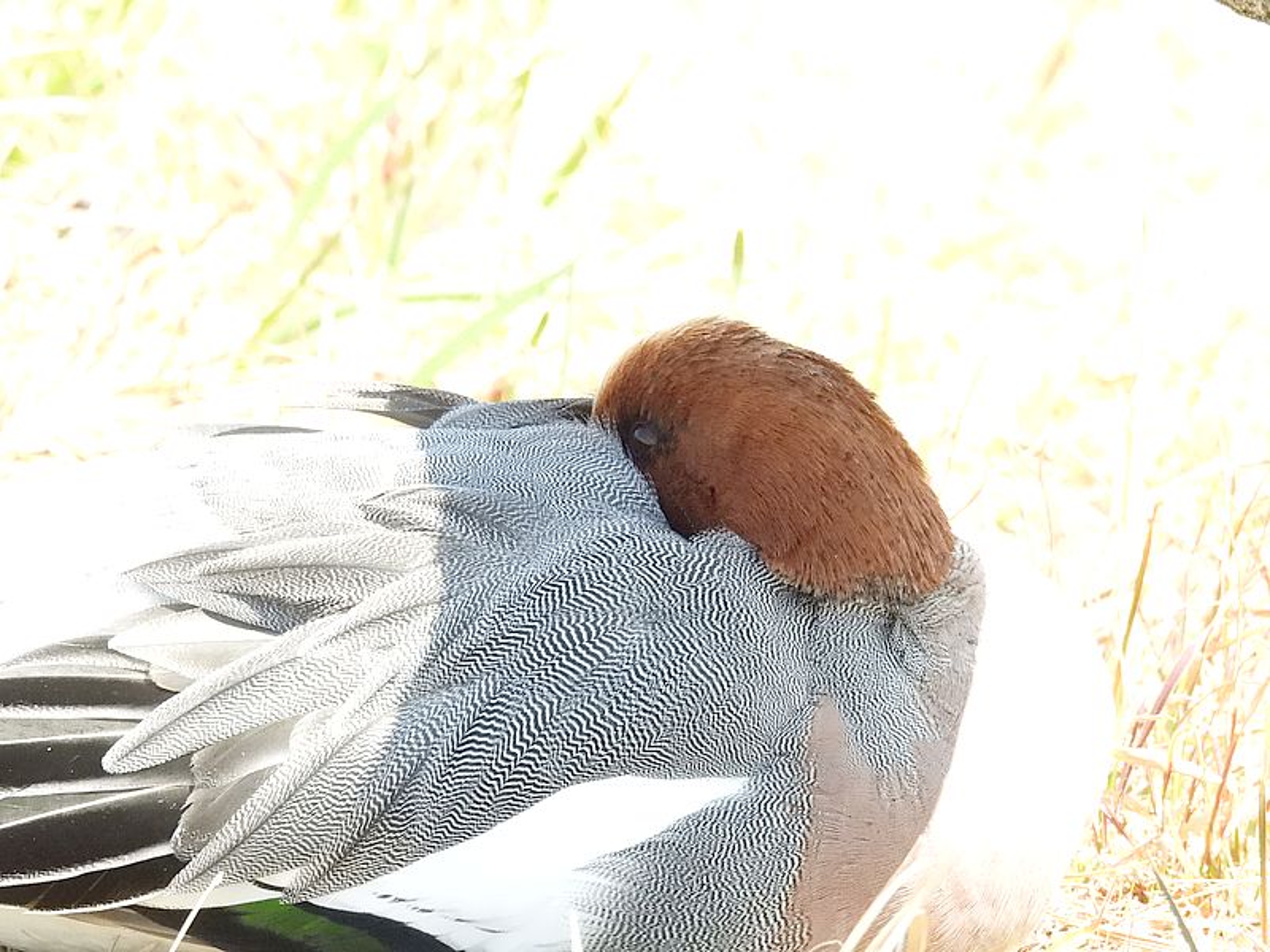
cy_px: 476
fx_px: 22013
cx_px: 635
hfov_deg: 3.3
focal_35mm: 600
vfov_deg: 2.5
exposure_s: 1/1000
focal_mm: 107
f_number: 5
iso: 1600
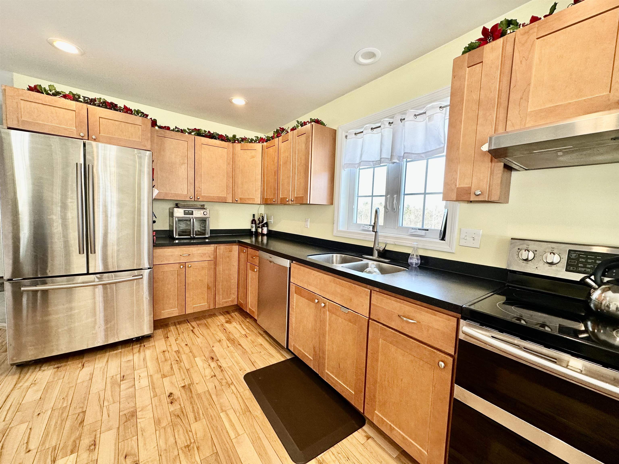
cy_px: 232
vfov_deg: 85.7
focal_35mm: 14
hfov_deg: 102.1
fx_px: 250
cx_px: 310
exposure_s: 1/120
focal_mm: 2.22
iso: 125
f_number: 2.2
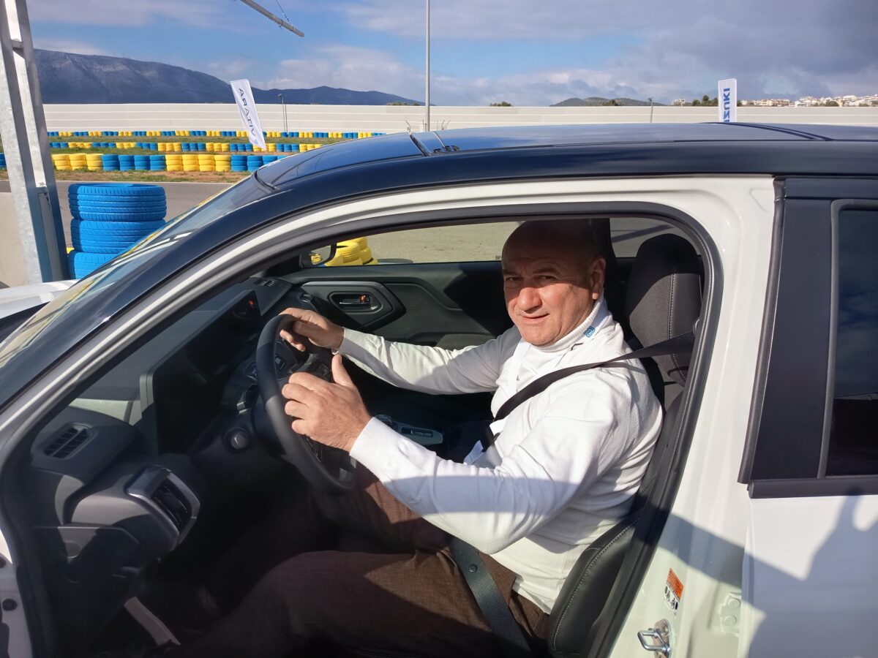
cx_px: 439
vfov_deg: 56.8
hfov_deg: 71.6
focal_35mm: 24
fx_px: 609
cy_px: 329
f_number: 1.7
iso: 52
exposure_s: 1/639
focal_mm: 5.24
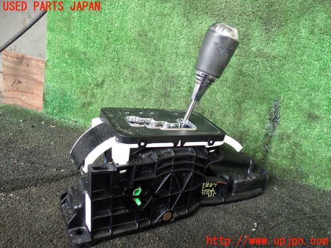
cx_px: 166
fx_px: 287
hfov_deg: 60.0
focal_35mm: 30
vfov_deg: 46.8
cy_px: 124
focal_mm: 5.4
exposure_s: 1/60
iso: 200
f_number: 2.3
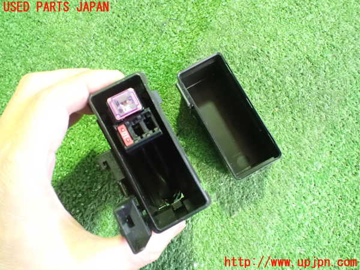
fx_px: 312
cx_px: 180
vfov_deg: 46.8
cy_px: 135
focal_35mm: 30
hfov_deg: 60.0
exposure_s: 1/25
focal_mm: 5.4
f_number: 2.3
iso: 1600
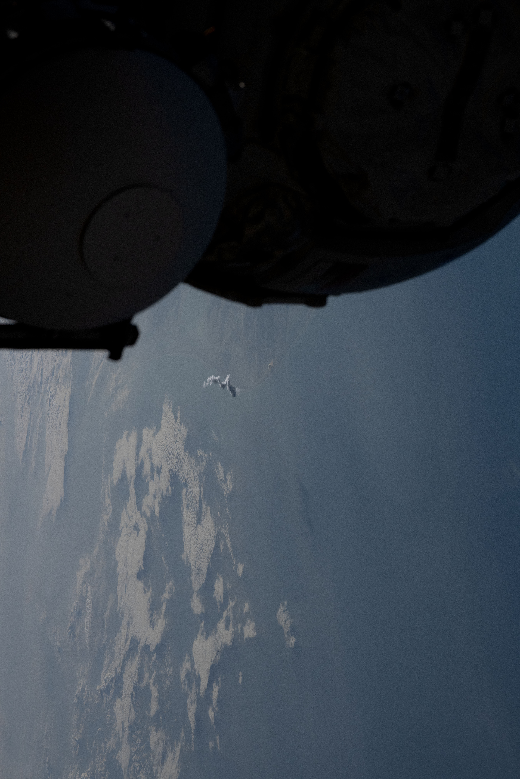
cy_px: 390
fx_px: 4333
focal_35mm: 200
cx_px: 260
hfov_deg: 6.9
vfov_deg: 10.3
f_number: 8
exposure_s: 1/10000
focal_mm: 200
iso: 800
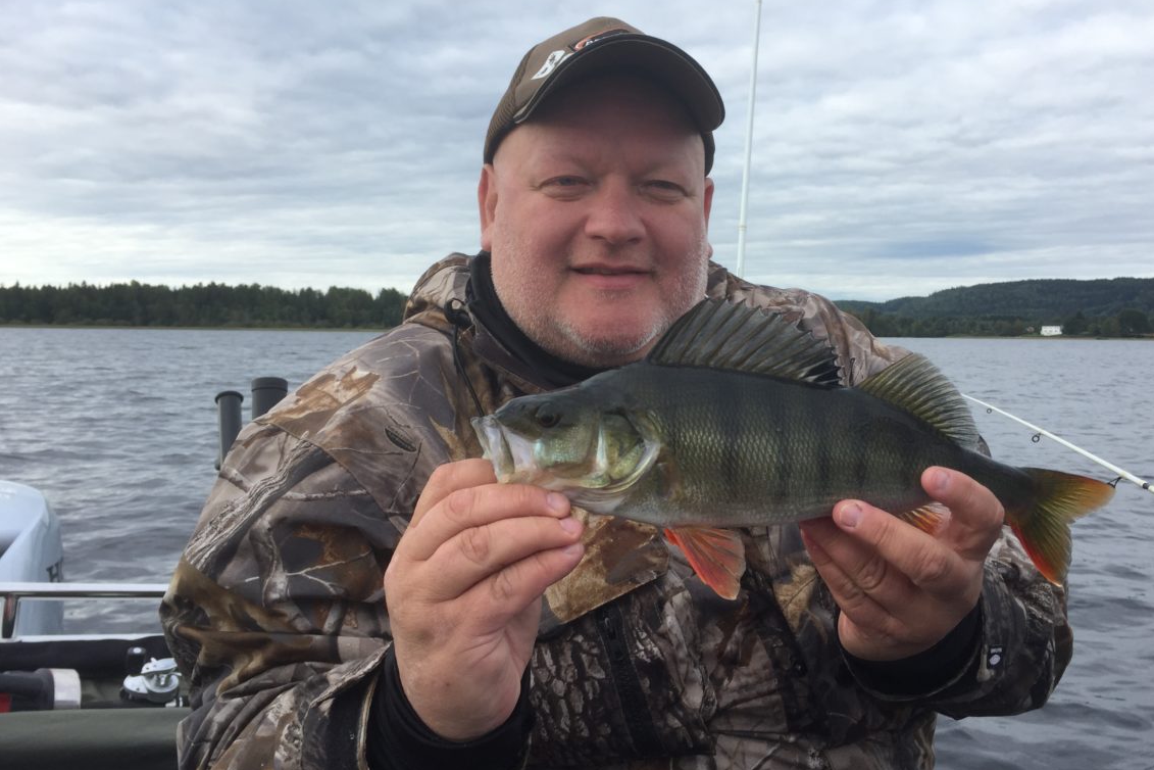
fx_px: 1026
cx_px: 611
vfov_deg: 41.1
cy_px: 351
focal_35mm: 32
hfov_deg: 58.7
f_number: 2.2
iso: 32
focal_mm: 4.15
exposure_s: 1/476
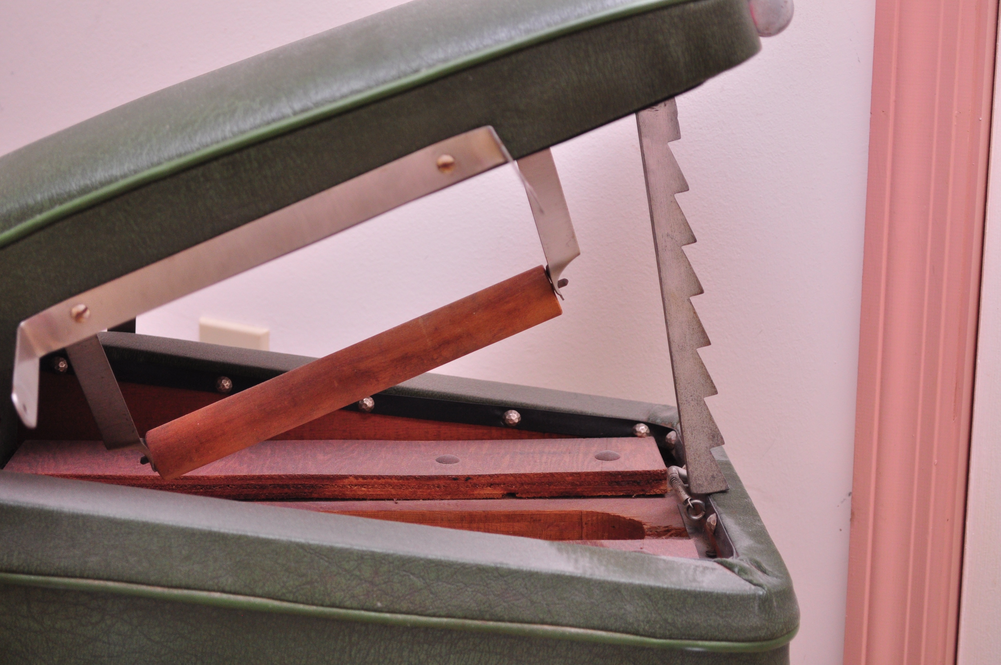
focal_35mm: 68
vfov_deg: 20.1
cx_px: 500
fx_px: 1875
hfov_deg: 29.9
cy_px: 332
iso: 640
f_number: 5.3
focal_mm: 45
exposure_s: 1/125
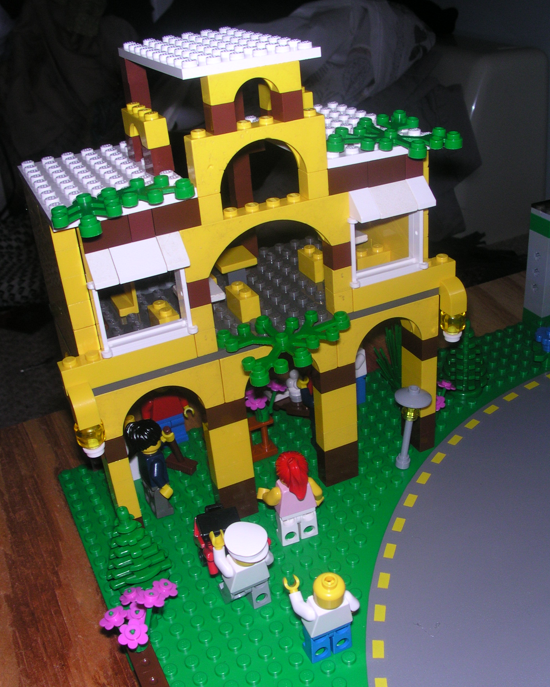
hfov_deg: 38.2
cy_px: 369
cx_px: 274
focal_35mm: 39
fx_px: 794
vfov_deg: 46.8
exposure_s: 1/60
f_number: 4.5
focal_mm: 5.6
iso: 100
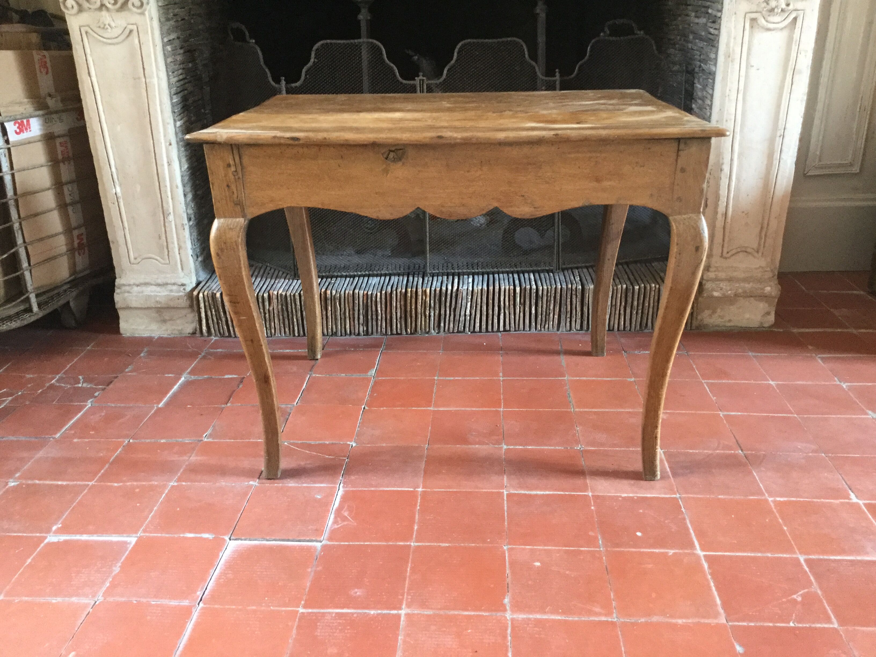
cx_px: 438
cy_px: 328
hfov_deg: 58.4
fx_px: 784
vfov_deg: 45.4
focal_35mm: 31
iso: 200
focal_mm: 3.3
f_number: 2.4
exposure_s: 1/33
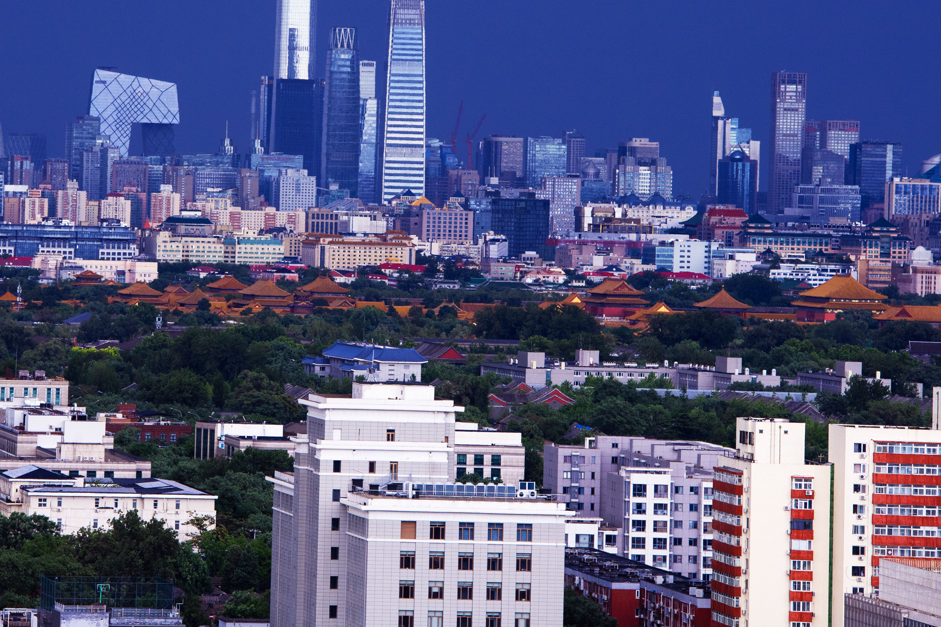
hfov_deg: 8.0
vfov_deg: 5.3
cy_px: 205
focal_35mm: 257
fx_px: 6718
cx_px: 306
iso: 800
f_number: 8
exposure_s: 1/400
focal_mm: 175
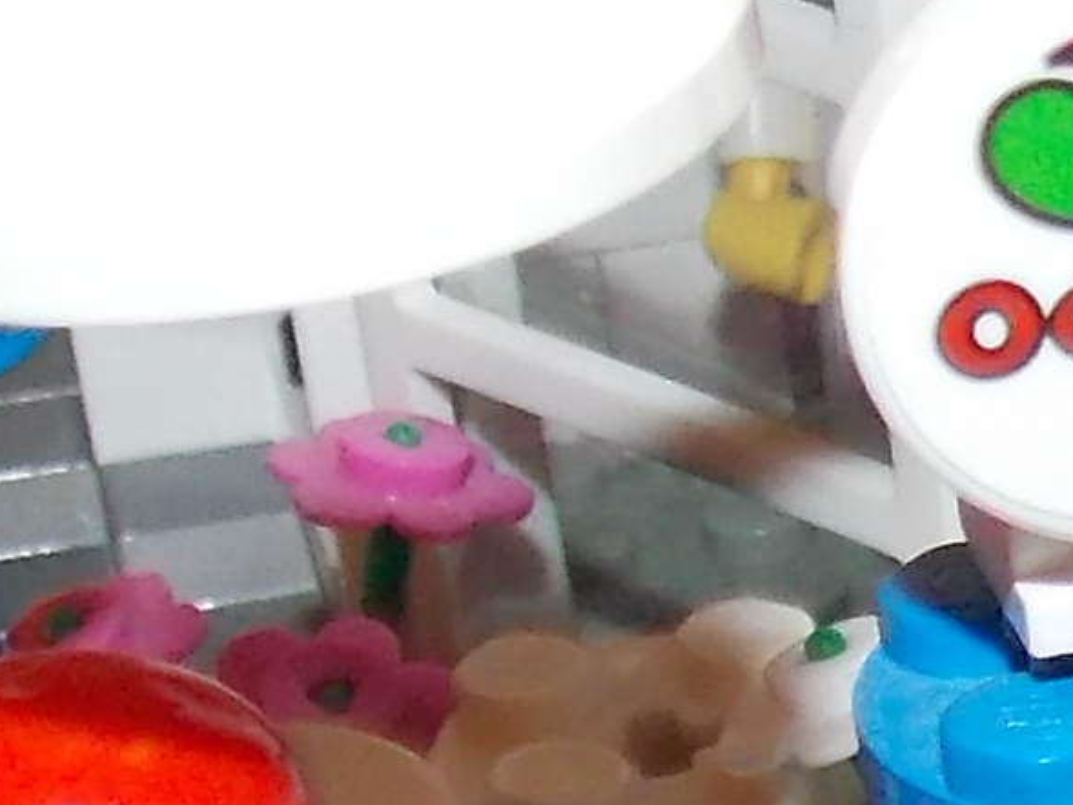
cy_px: 969
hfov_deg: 10.2
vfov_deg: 8.2
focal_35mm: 180
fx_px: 5581
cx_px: 2059
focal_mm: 4
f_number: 3.1
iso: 200
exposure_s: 1/30
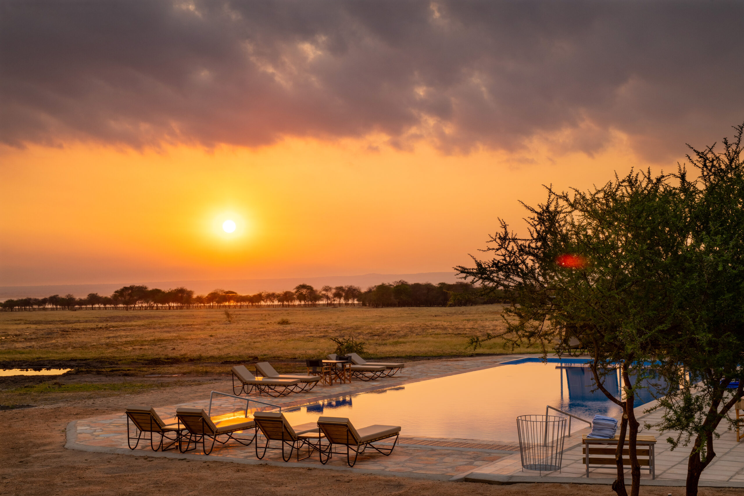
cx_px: 372
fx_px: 1033
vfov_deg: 27.0
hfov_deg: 39.6
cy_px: 248
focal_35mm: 50
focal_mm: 50
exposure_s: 1/320
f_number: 13
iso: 400
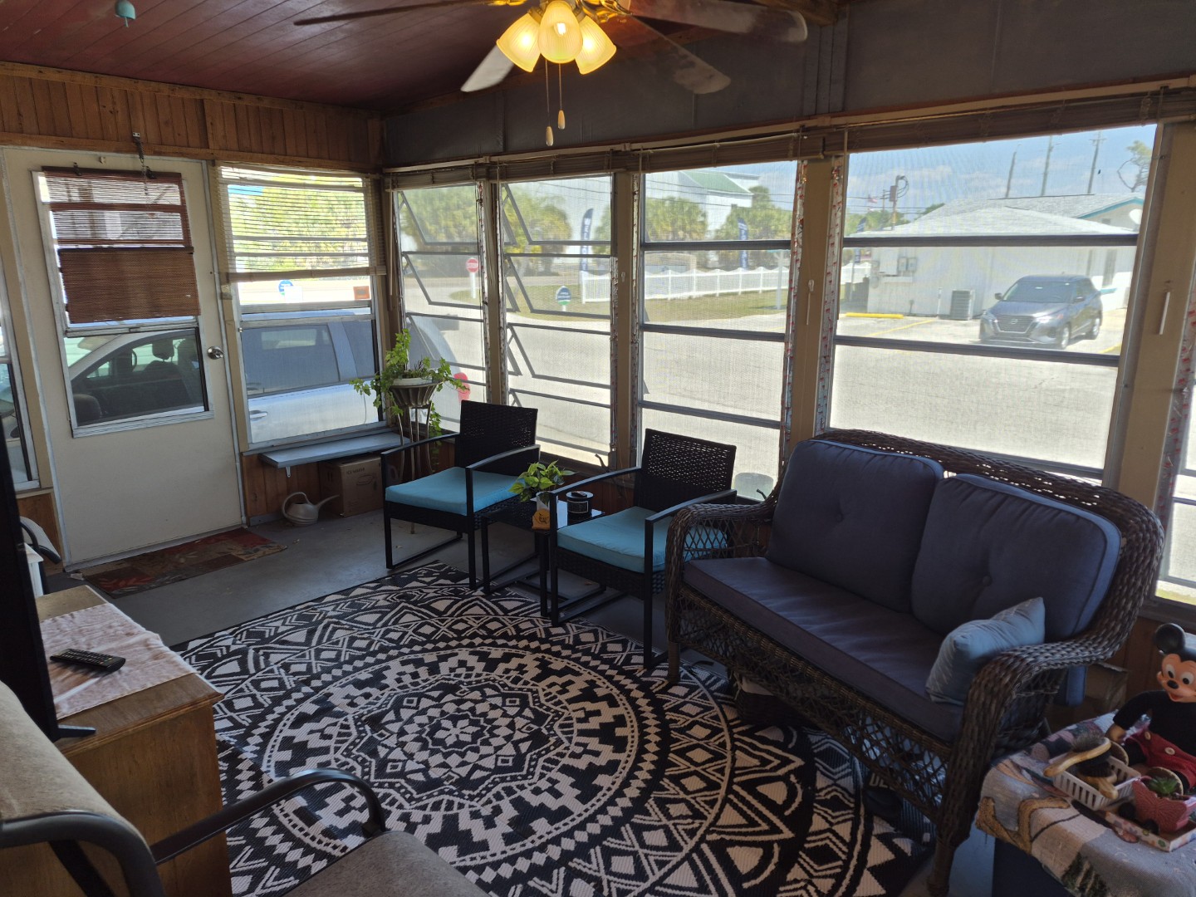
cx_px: 598
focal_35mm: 23
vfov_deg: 58.9
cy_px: 448
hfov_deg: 73.9
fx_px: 795
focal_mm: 5.4
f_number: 1.8
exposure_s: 1/120
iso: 40
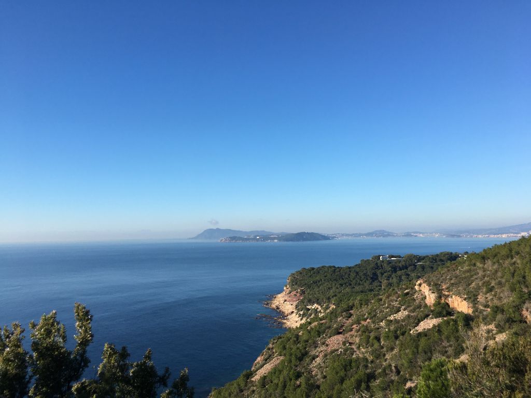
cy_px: 199
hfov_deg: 61.7
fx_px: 445
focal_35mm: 29
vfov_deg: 48.2
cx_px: 266
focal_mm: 4.15
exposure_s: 1/1637
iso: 25
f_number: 2.2
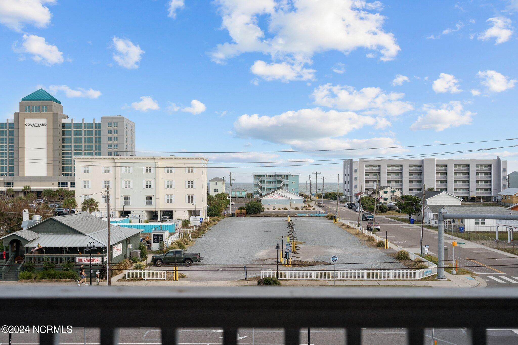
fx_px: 504
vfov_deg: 37.8
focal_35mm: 35
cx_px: 259
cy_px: 172
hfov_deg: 54.4
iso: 320
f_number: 4
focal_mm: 35
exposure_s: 1/3200
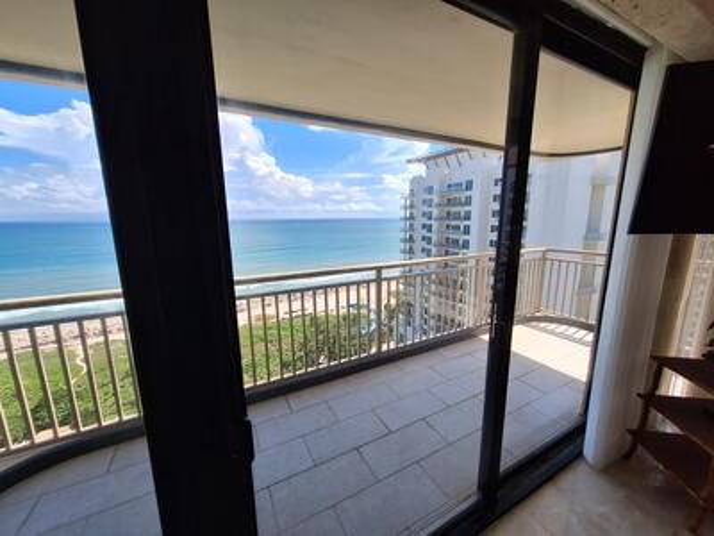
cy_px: 268
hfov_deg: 106.2
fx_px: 268
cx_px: 357
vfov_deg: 89.9
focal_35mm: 13
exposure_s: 1/741
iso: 40
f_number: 2.2
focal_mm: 1.74
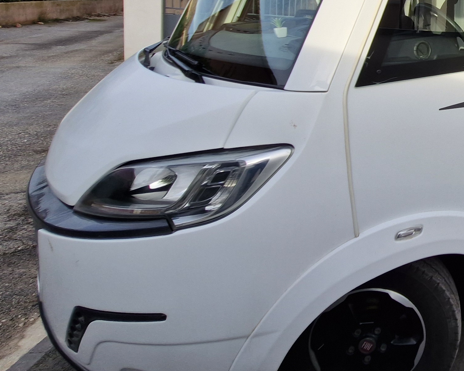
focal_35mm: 34
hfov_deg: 40.9
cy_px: 78
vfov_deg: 41.6
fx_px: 467
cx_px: 525
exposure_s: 1/644
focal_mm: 1.74
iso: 50
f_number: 2.2
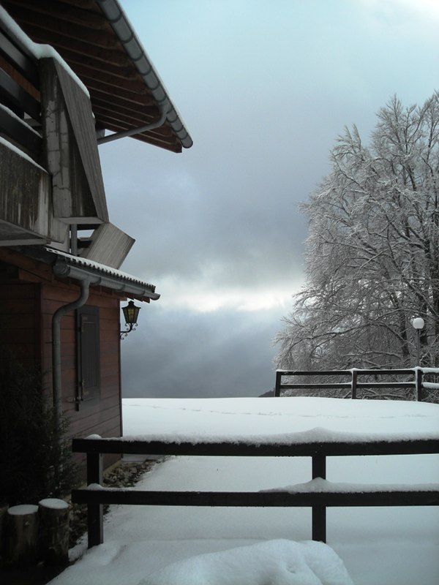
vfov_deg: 49.0
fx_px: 643
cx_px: 220
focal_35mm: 38
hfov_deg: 37.7
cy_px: 292
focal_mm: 6.3
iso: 50
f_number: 6.4
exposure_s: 1/147
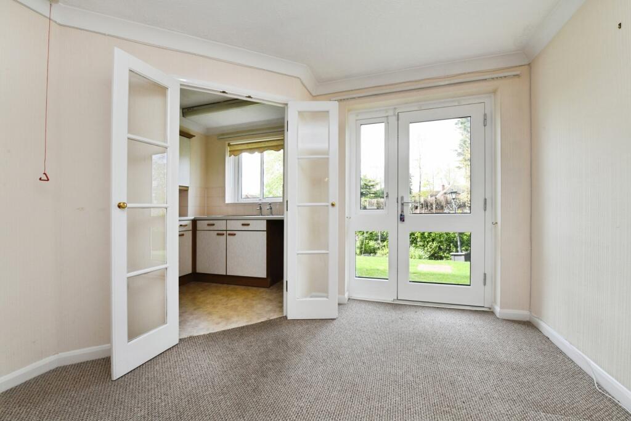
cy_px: 210
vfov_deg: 81.2
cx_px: 316
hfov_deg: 104.2
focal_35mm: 14
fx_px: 245
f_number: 13
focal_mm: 14
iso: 640
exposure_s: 1/60
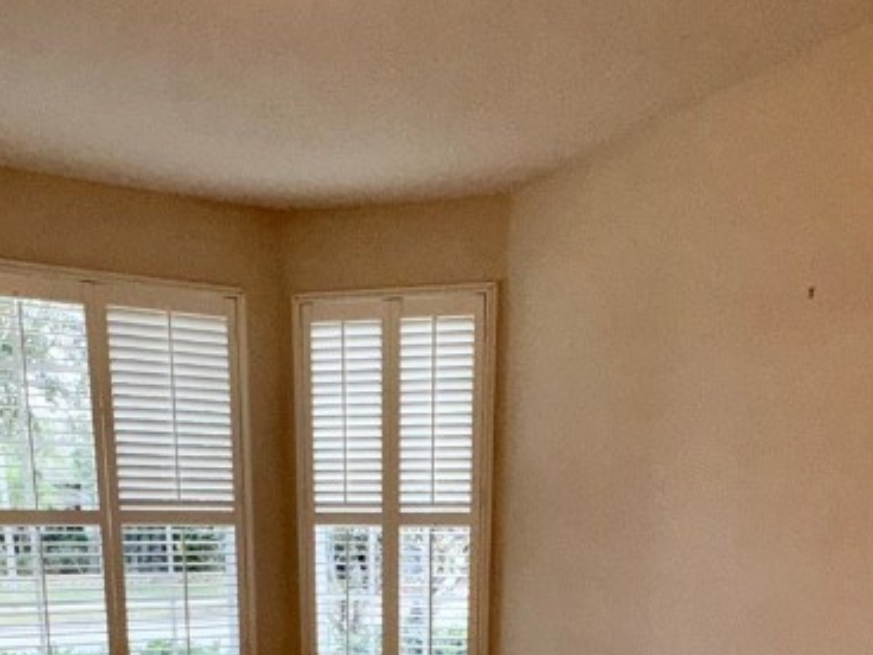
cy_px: 783
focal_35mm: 39
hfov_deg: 47.8
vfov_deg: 31.1
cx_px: 406
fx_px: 984
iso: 64
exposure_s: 1/122
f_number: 2.2
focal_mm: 2.22
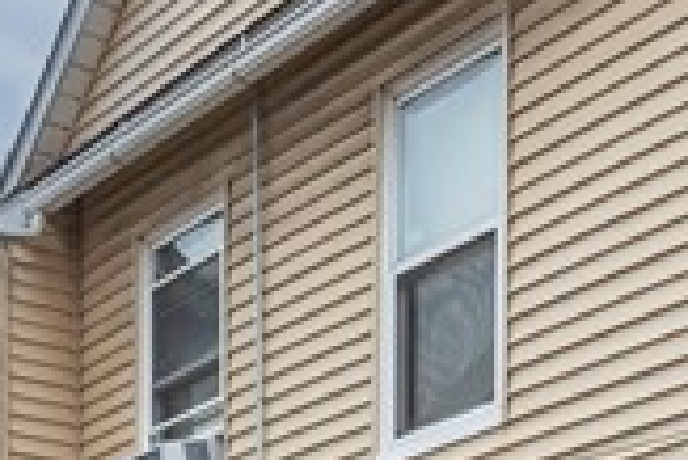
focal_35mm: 93
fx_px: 1779
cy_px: 1038
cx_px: -15
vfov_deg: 12.3
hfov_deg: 21.1
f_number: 9
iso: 400
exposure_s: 1/80
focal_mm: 14
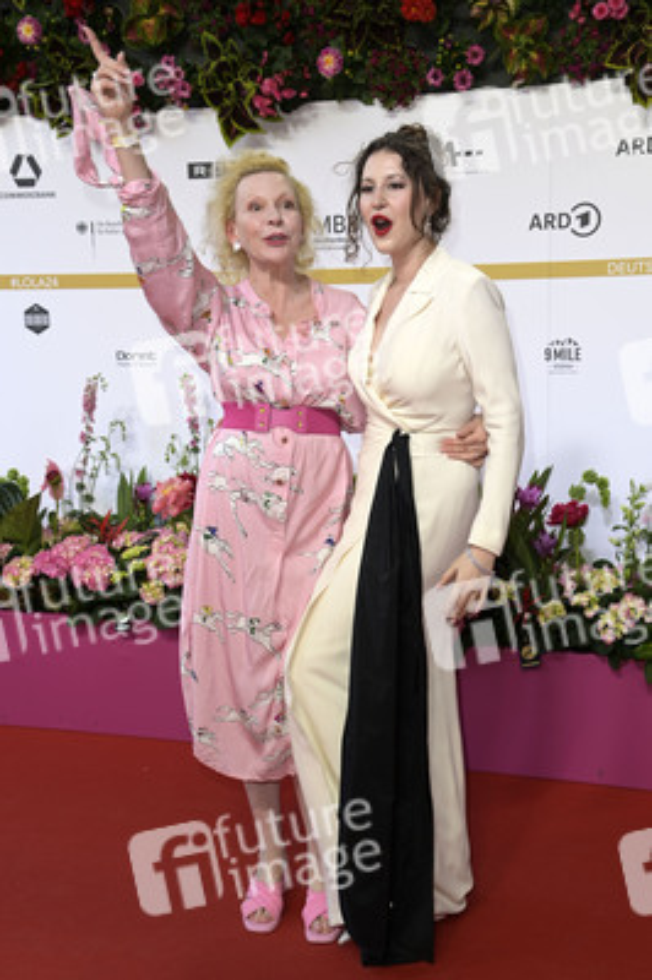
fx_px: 1361
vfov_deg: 39.6
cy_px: 490
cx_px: 326
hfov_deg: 26.9
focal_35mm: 50
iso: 640
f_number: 5
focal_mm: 50
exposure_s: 1/250
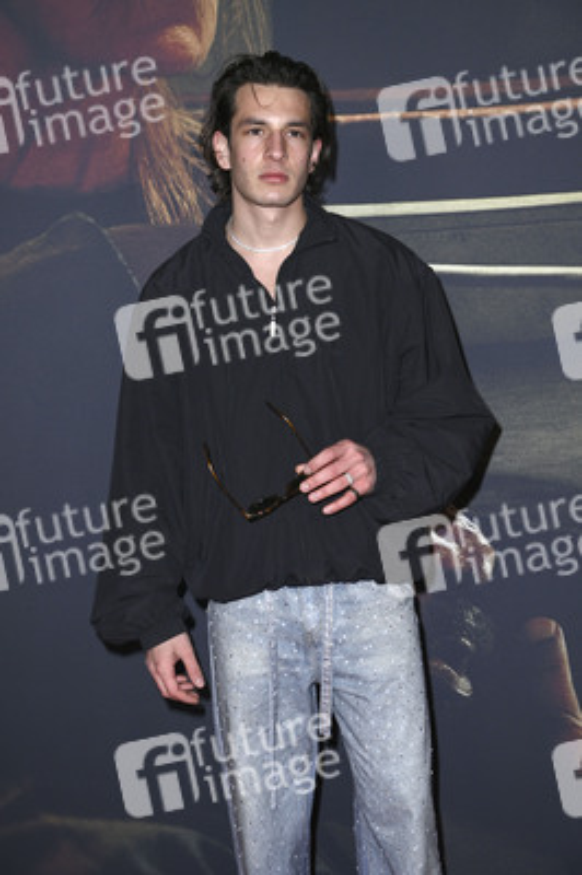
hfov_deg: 18.9
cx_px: 291
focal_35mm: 72
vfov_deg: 28.1
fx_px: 1749
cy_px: 438
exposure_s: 1/200
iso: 500
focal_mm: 72
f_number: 5.6
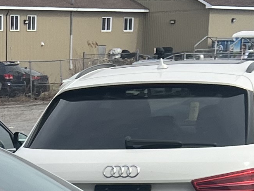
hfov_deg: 12.0
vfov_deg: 8.2
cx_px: -79
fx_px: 1174
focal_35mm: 160
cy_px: 527
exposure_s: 1/3968
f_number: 1.5
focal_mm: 5.7
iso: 50
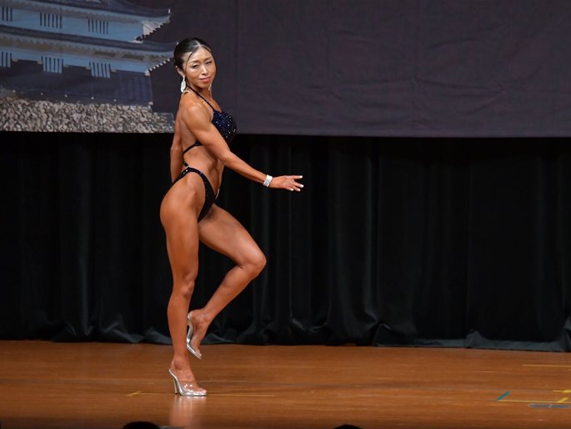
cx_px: 276
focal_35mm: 310
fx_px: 5114
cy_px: 214
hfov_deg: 6.4
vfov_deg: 4.8
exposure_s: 1/400
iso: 4000
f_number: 5.6
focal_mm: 190
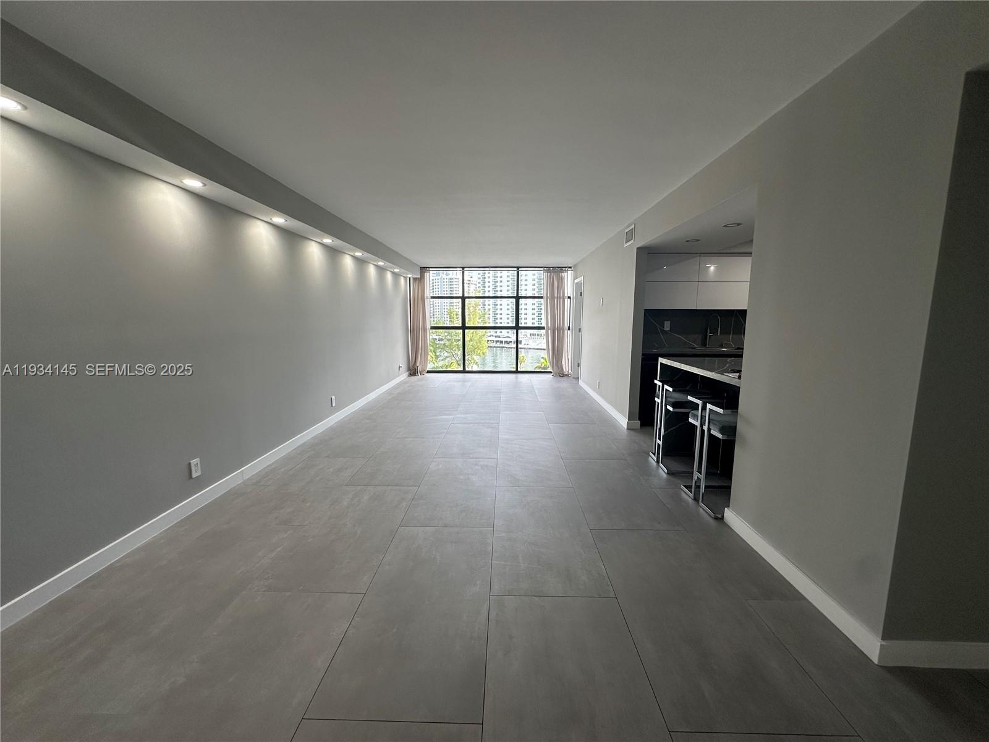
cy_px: 371
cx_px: 494
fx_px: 400
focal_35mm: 14
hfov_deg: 102.1
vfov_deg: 85.7
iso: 50
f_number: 2.2
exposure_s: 1/120
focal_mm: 2.22
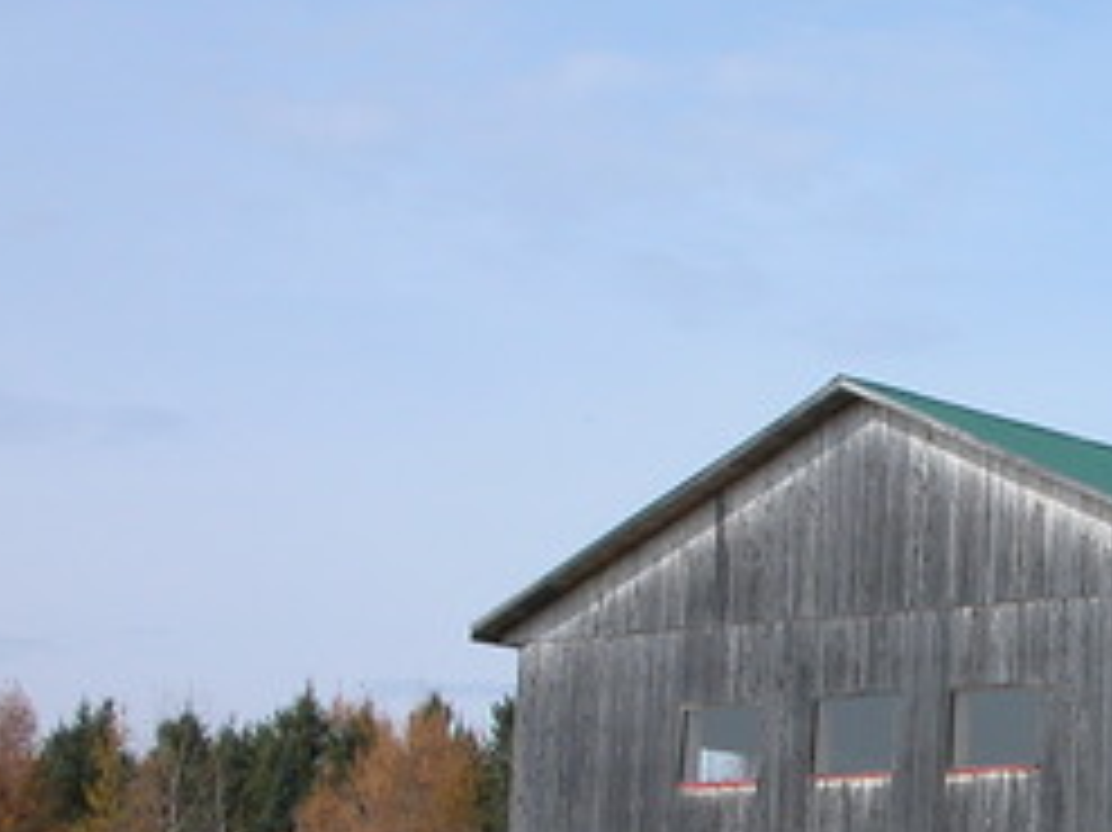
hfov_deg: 14.8
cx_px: 1135
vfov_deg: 11.2
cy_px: 859
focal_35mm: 131
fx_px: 4206
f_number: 6.2
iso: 100
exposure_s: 1/350
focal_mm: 13.7
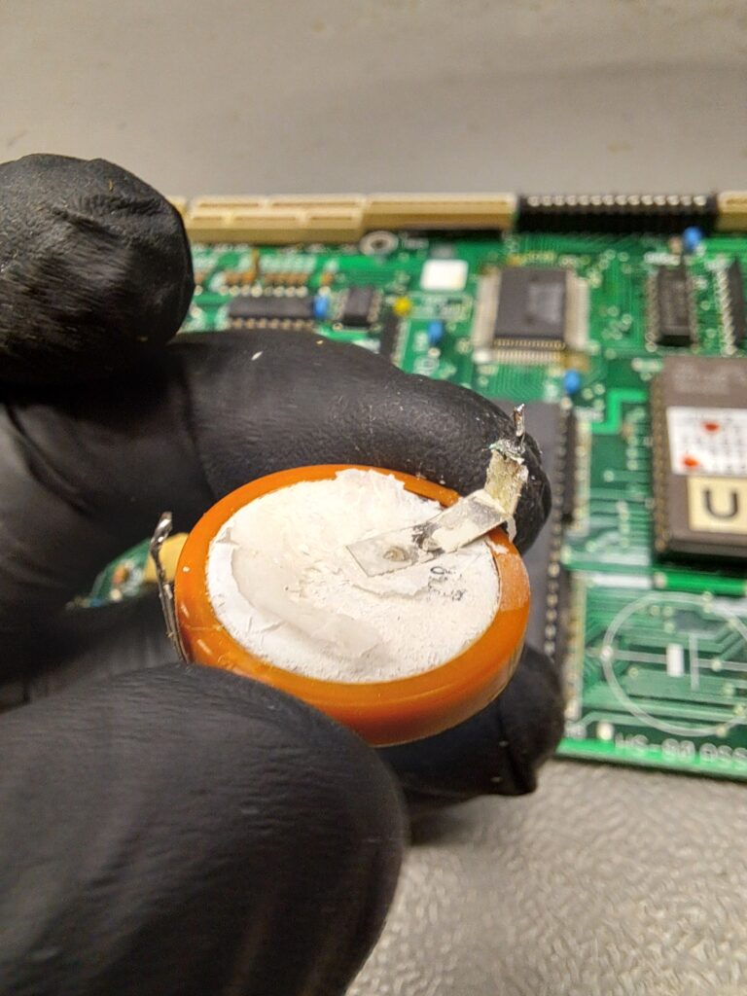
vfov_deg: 69.4
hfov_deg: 54.9
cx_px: 374
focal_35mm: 25
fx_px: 719
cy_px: 498
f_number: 2.4
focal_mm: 2.13
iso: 80
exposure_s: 1/33
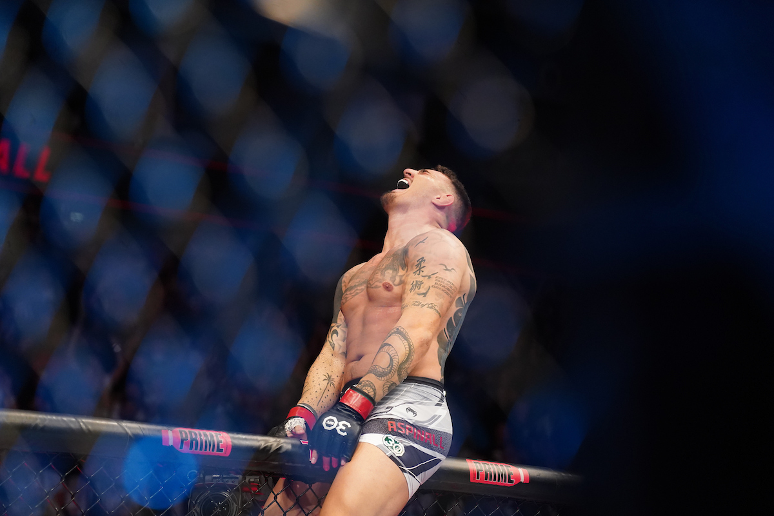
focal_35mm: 150
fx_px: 3225
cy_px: 258
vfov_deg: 9.1
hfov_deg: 13.7
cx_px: 387
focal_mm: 150
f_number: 4
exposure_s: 1/1250
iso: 5000
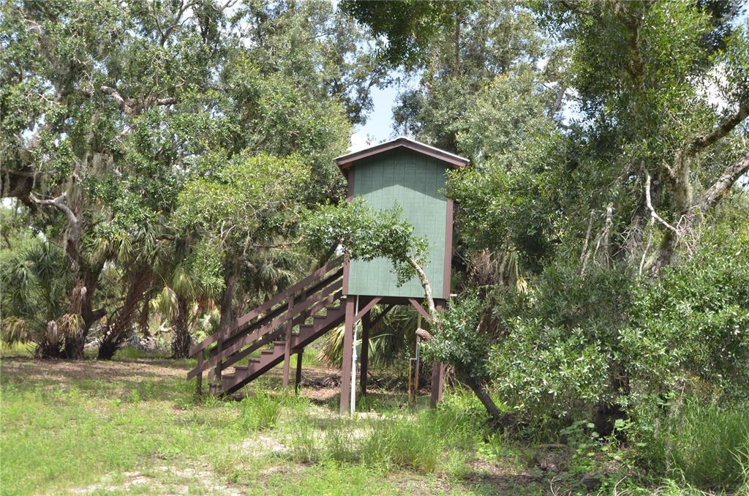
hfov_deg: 53.2
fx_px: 747
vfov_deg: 36.7
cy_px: 248
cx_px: 374
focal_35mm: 36
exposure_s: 1/200
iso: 200
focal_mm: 24
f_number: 7.1
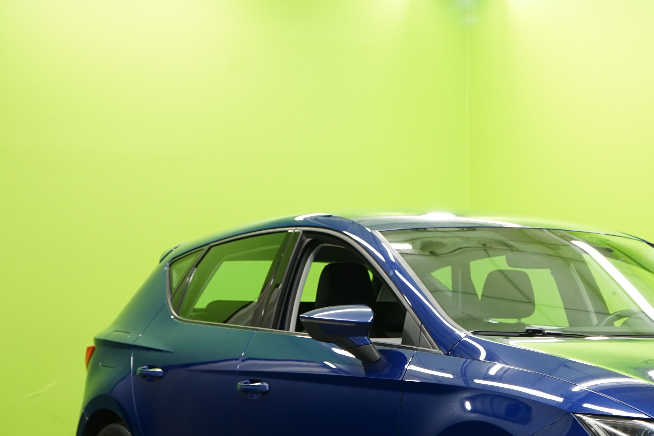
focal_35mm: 106
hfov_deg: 19.0
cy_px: 393
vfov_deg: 12.8
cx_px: 555
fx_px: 1925
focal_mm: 56
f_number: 5
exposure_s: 1/25
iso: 500
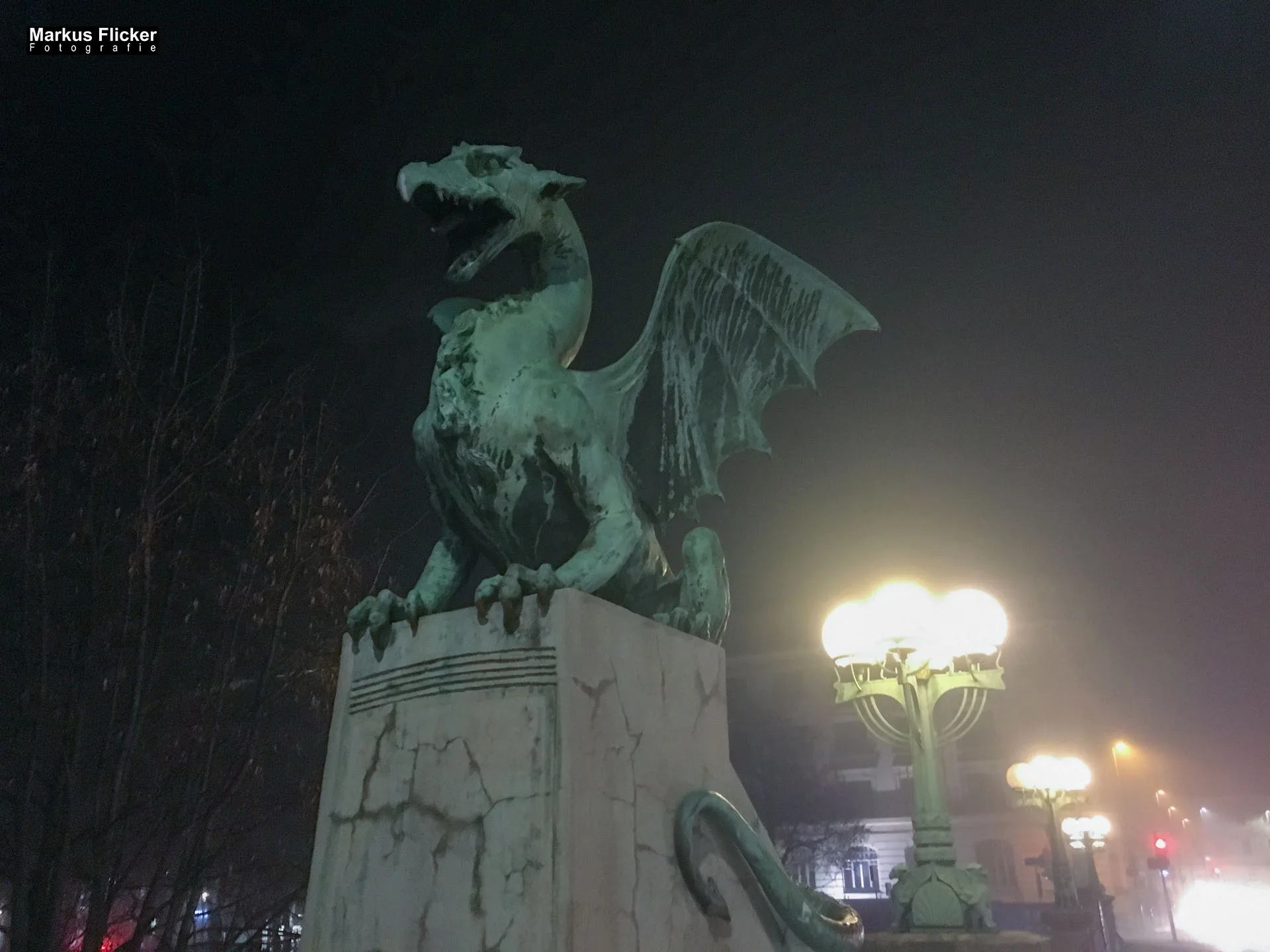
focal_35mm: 29
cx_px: 635
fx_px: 1064
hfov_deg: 61.7
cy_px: 476
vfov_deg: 48.2
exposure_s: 1/17
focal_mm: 4.15
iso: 500
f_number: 2.2
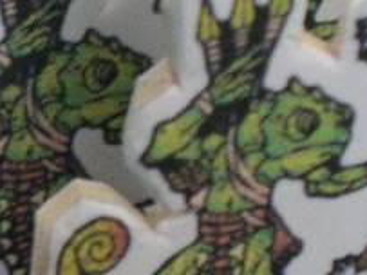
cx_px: -50
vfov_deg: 3.7
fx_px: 4281
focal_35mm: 404
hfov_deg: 4.9
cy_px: 174
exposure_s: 1/4.7
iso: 400
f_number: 4
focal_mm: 16.3
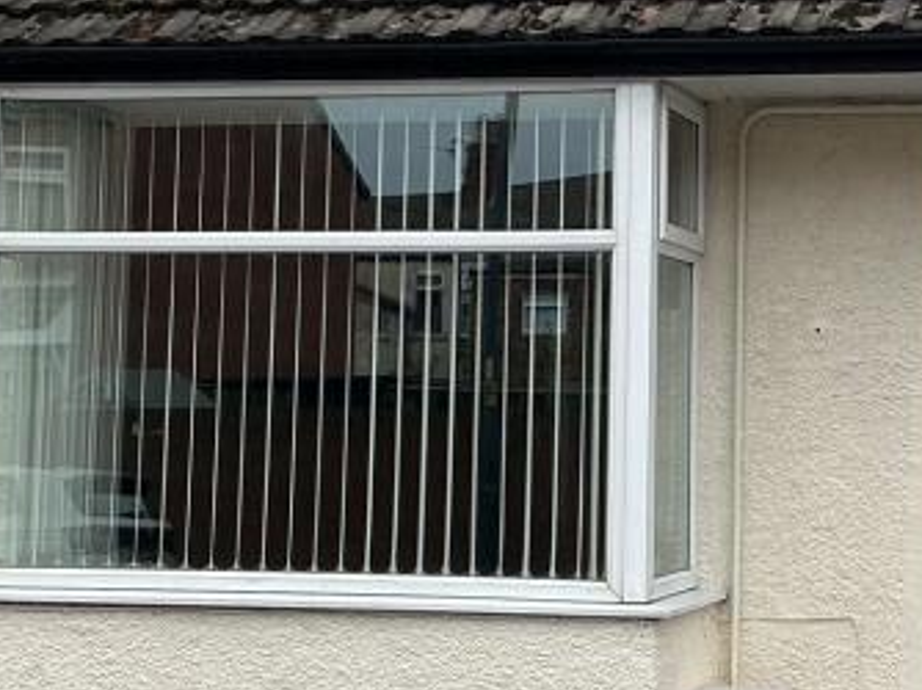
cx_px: 726
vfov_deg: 16.5
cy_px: 218
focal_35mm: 89
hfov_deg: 21.8
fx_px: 2369
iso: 25
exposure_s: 1/442
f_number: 1.8
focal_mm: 3
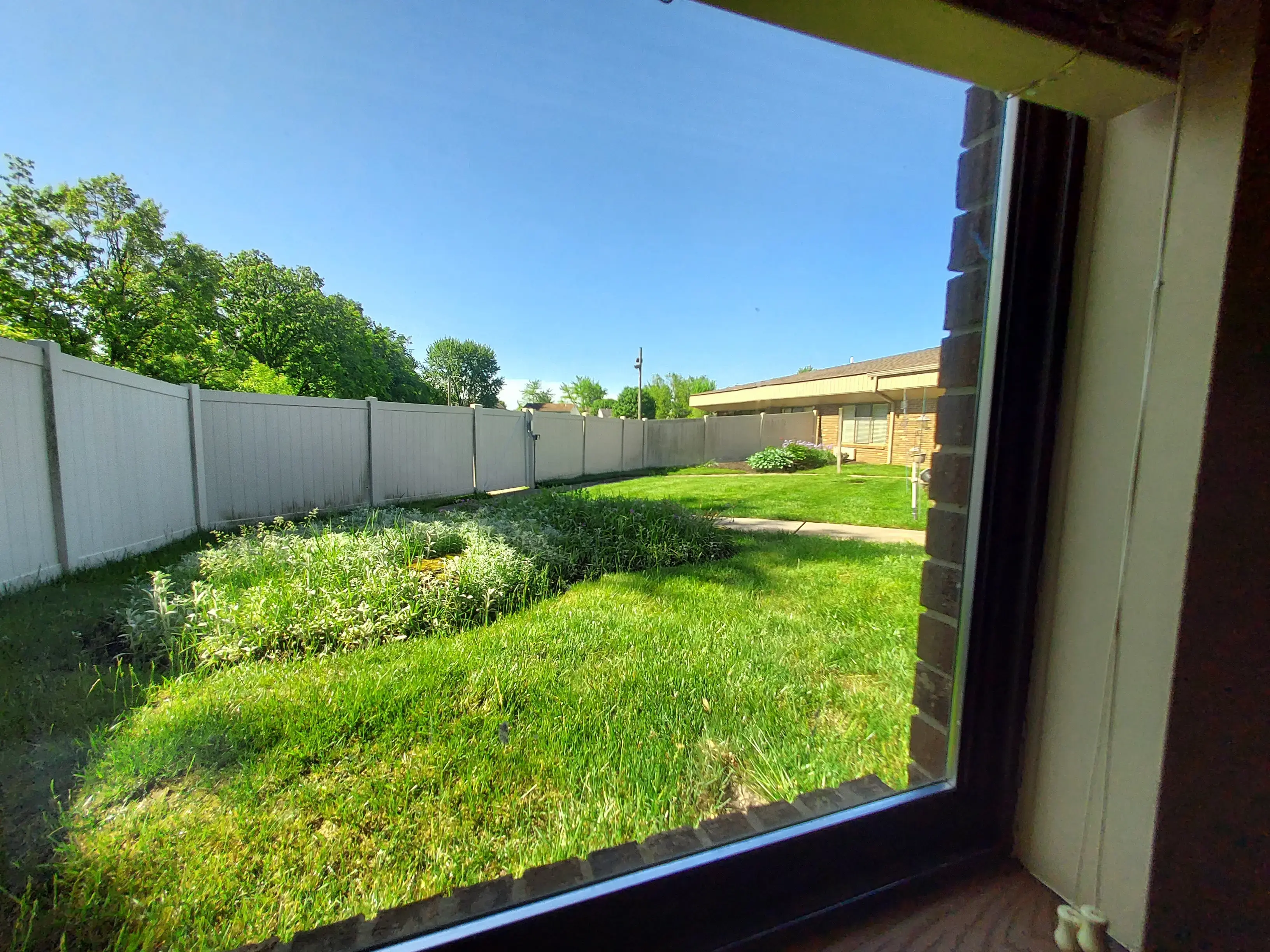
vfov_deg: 89.9
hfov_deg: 106.2
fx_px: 477
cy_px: 476
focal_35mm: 13
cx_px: 635
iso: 50
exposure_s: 1/485
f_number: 2.2
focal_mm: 1.42
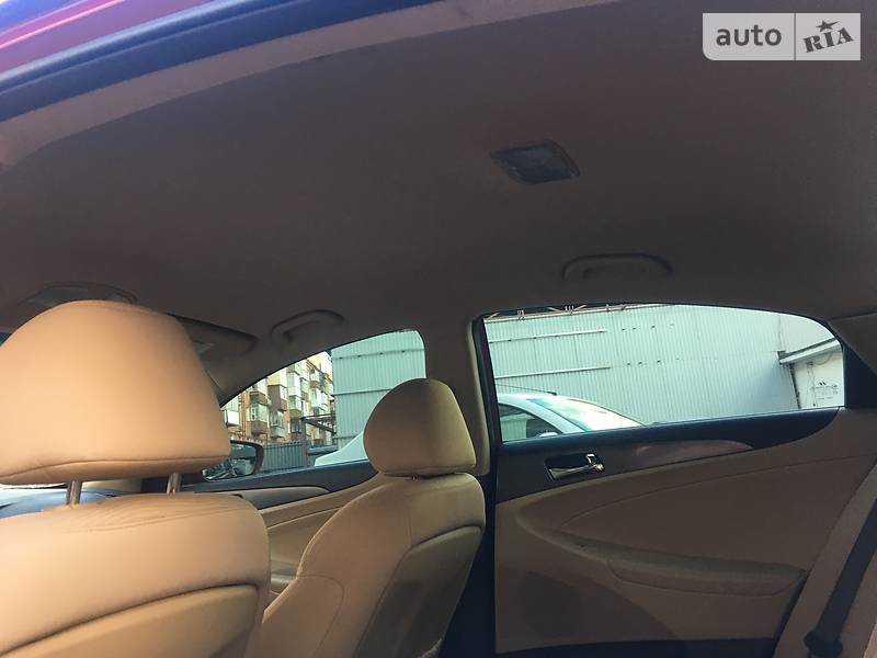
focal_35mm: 29
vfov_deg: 48.2
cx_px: 438
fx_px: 735
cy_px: 329
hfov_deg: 61.7
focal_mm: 4.2
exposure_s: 1/33
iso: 40
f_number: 2.2
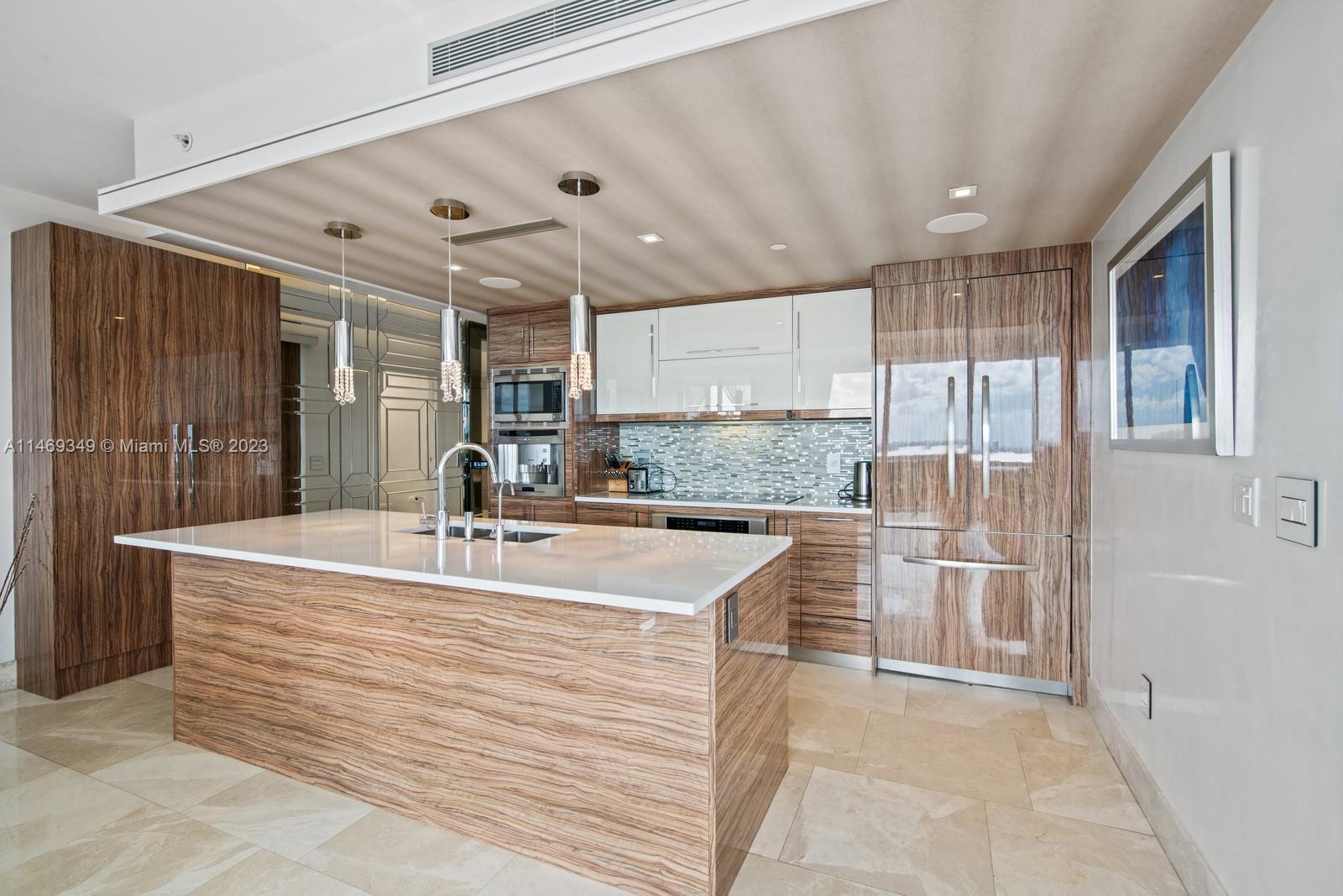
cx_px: 672
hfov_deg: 96.7
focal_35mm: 16
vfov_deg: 73.8
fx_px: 597
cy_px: 448
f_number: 11
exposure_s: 1/8
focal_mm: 16
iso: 400
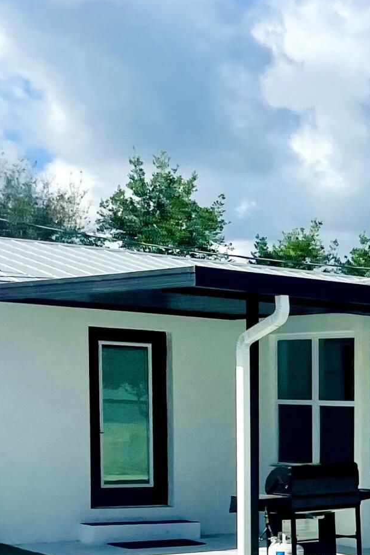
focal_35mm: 88
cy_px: 527
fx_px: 1356
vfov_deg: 22.4
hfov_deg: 13.6
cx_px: 708
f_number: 1.6
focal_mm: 4.2
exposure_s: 1/9091
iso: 32
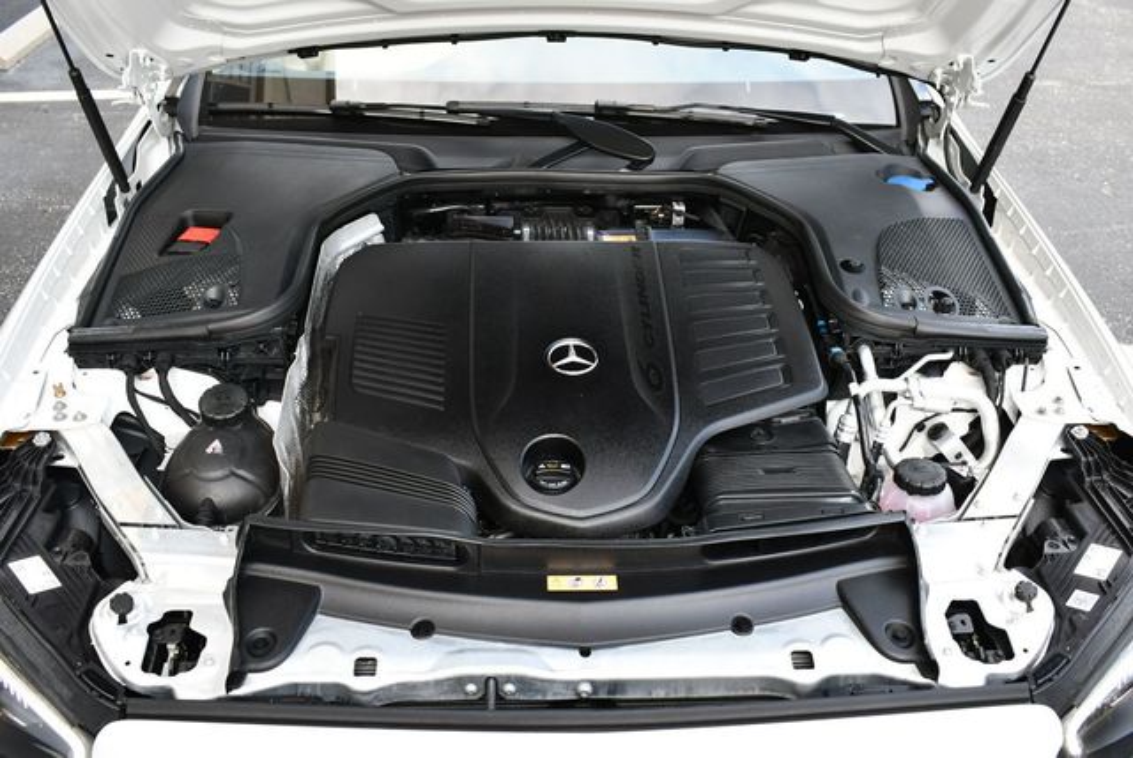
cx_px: 566
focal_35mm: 36
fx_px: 1134
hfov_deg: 53.1
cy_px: 379
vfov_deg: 36.9
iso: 400
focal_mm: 18
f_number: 4.5
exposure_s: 1/250
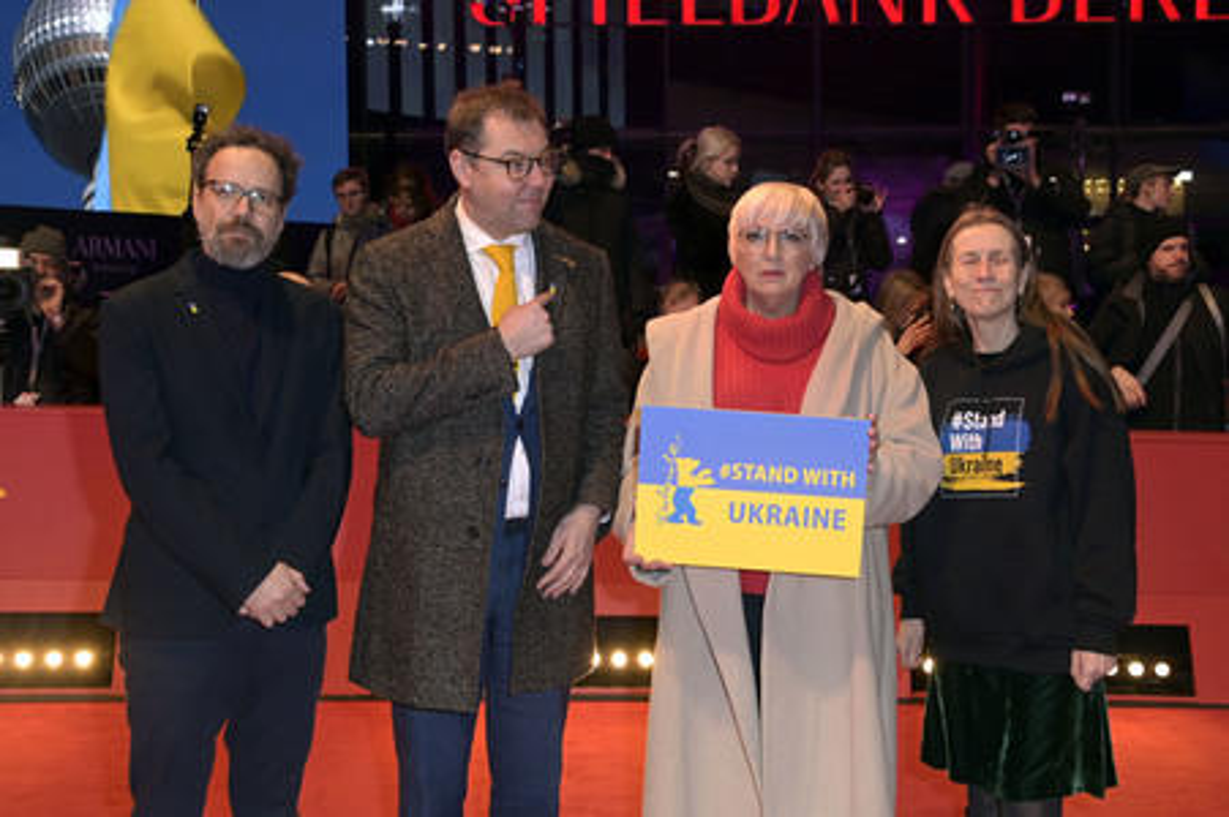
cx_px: 614
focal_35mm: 42
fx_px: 1433
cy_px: 408
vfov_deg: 31.8
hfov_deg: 46.4
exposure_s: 1/250
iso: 1250
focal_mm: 42
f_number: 5.6
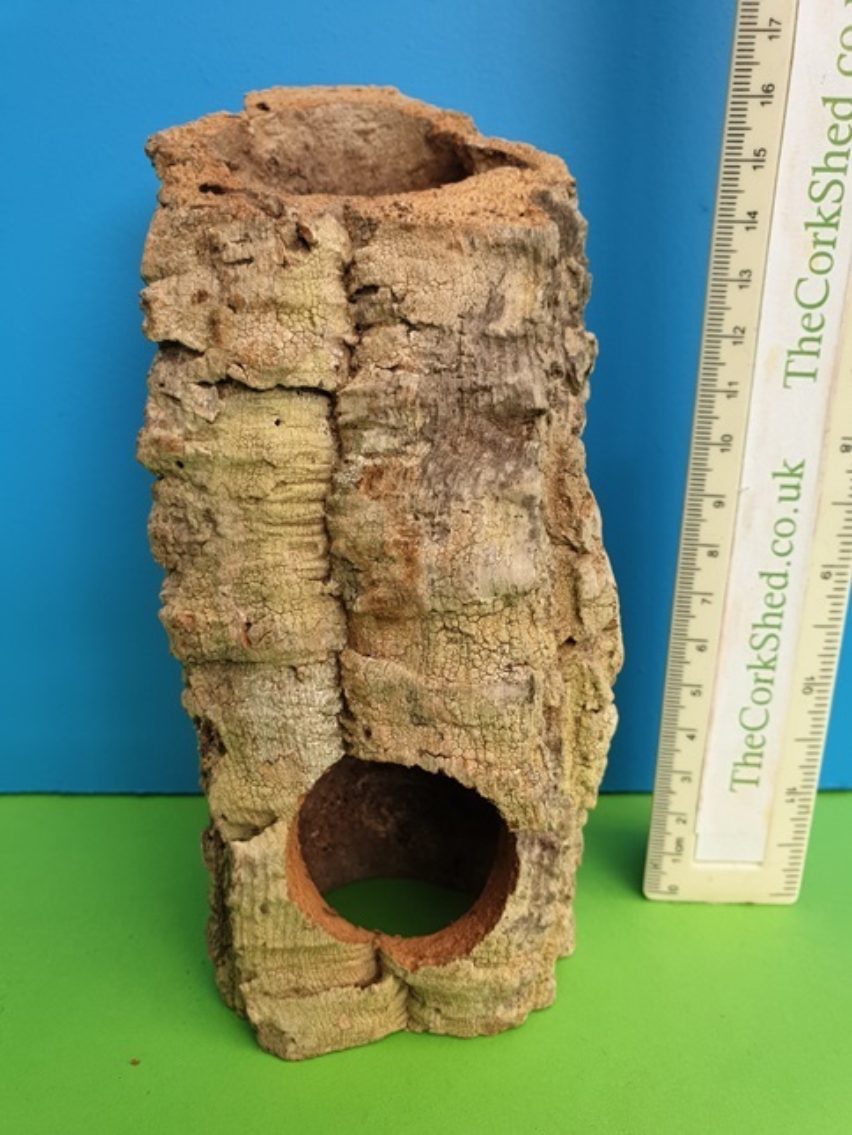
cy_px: 568
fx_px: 853
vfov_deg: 67.3
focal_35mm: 26
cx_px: 426
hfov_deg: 53.1
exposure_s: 1/120
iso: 64
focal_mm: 4.3
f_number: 2.4
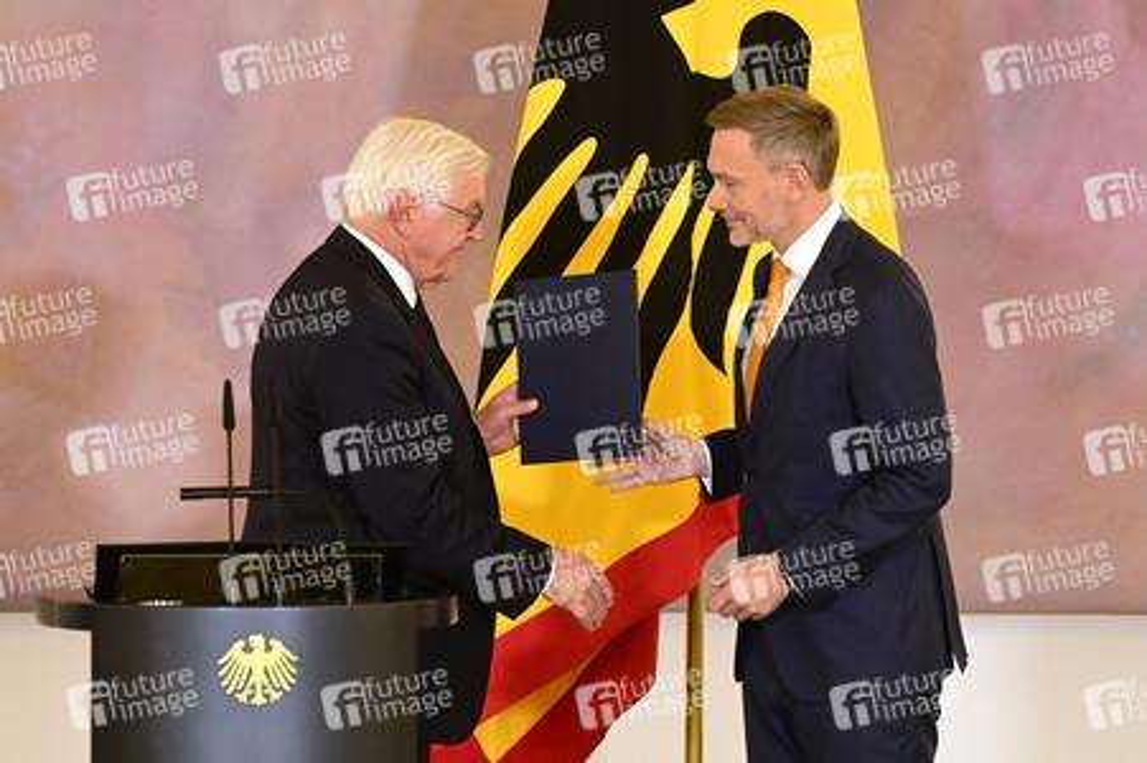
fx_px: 6367
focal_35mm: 200
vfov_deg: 6.9
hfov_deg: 10.3
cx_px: 574
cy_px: 382
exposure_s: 1/320
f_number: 5.6
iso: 10000
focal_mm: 200
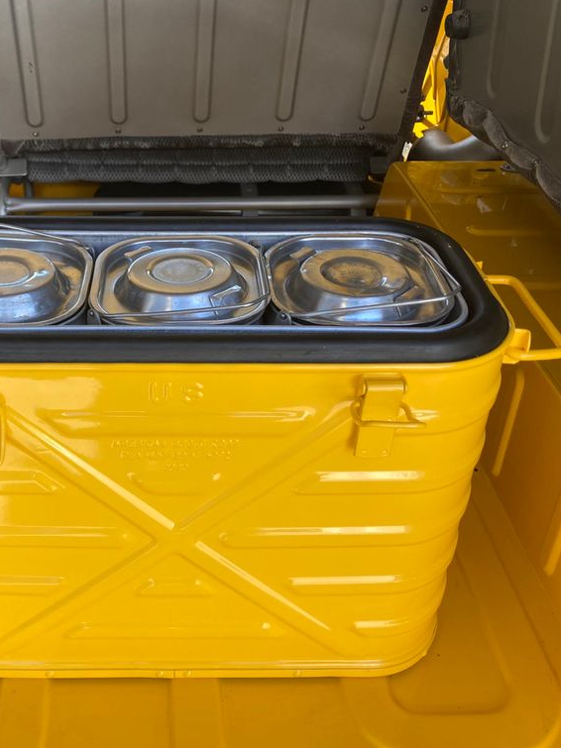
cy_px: 369
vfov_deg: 49.0
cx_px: 171
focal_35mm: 38
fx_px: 821
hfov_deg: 37.2
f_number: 1.8
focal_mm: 3.99
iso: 25
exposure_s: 1/121
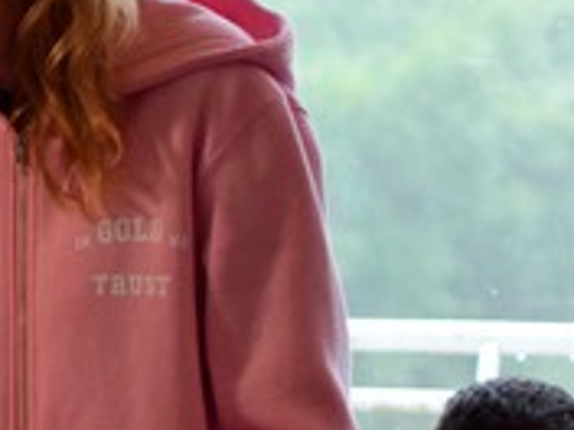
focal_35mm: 294
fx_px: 4872
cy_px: 282
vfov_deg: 5.1
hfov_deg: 6.4
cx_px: -877
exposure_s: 1/320
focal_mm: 35
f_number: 1.8
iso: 720
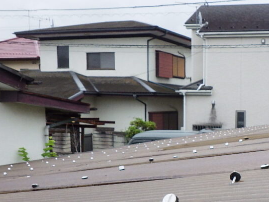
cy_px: 152
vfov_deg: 27.2
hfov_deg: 34.1
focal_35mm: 53
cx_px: 244
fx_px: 412
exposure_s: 1/500
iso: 250
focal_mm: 5
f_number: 4.2
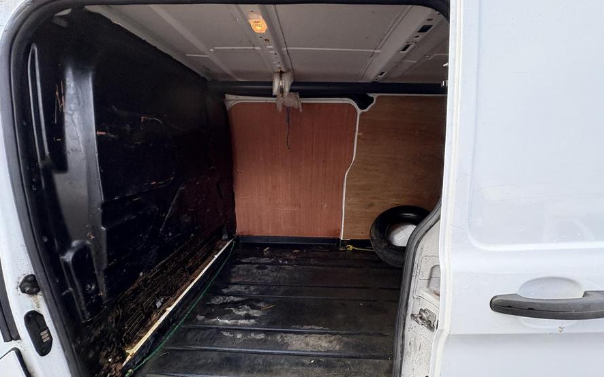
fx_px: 247
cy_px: 220
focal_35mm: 15
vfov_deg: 74.2
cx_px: 304
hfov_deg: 101.5
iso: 125
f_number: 2.2
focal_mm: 2.22
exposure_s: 1/137
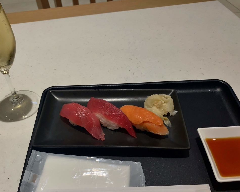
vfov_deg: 45.6
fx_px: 227
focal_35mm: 32
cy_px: 111
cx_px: 95
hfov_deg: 55.2
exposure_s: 1/120
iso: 25
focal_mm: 4.25
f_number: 1.8
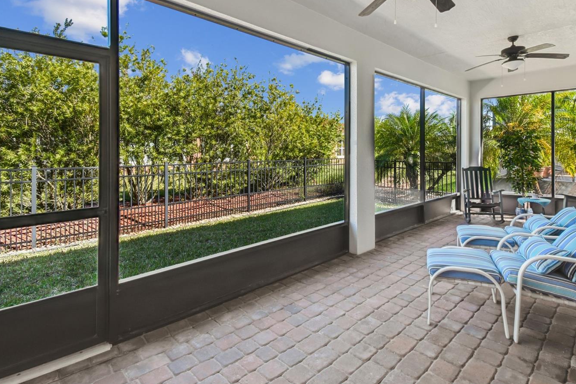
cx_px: 328
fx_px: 288
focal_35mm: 18
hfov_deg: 89.4
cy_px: 157
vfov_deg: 66.9
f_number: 7.1
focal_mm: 10
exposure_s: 1/80
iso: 100
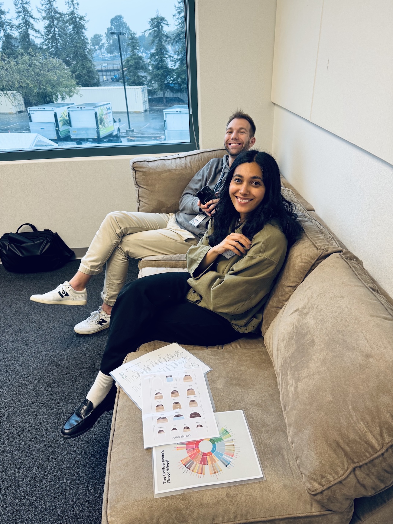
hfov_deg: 56.8
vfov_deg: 71.6
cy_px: 262
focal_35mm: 24
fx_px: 363
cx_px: 196
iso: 100
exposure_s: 1/60
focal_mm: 6.76
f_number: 1.78
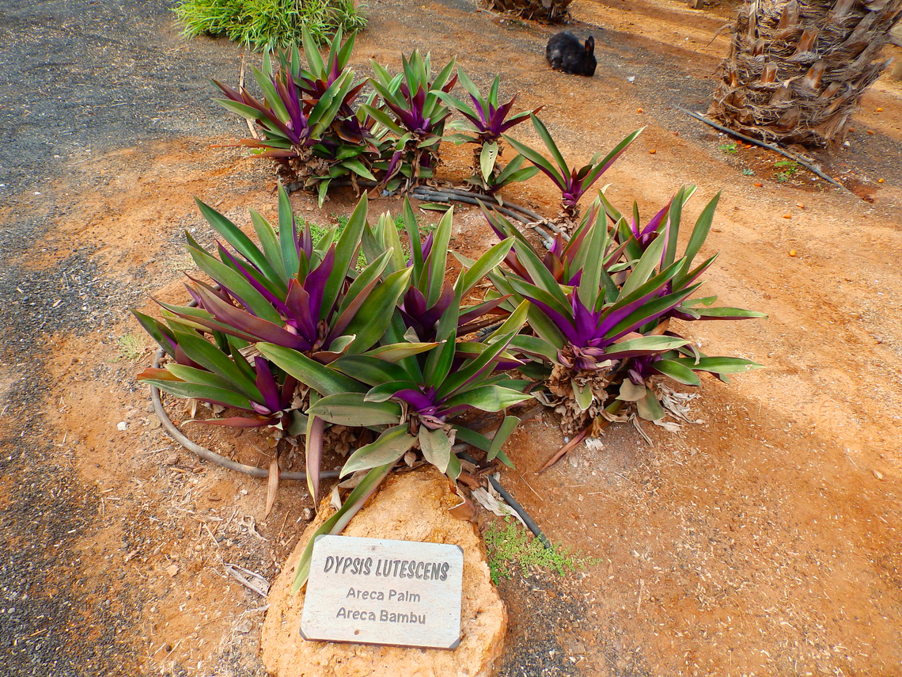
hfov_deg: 76.4
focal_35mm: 22
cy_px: 338
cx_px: 451
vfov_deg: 61.1
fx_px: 573
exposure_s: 1/80
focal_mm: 4
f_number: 3.4
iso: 80
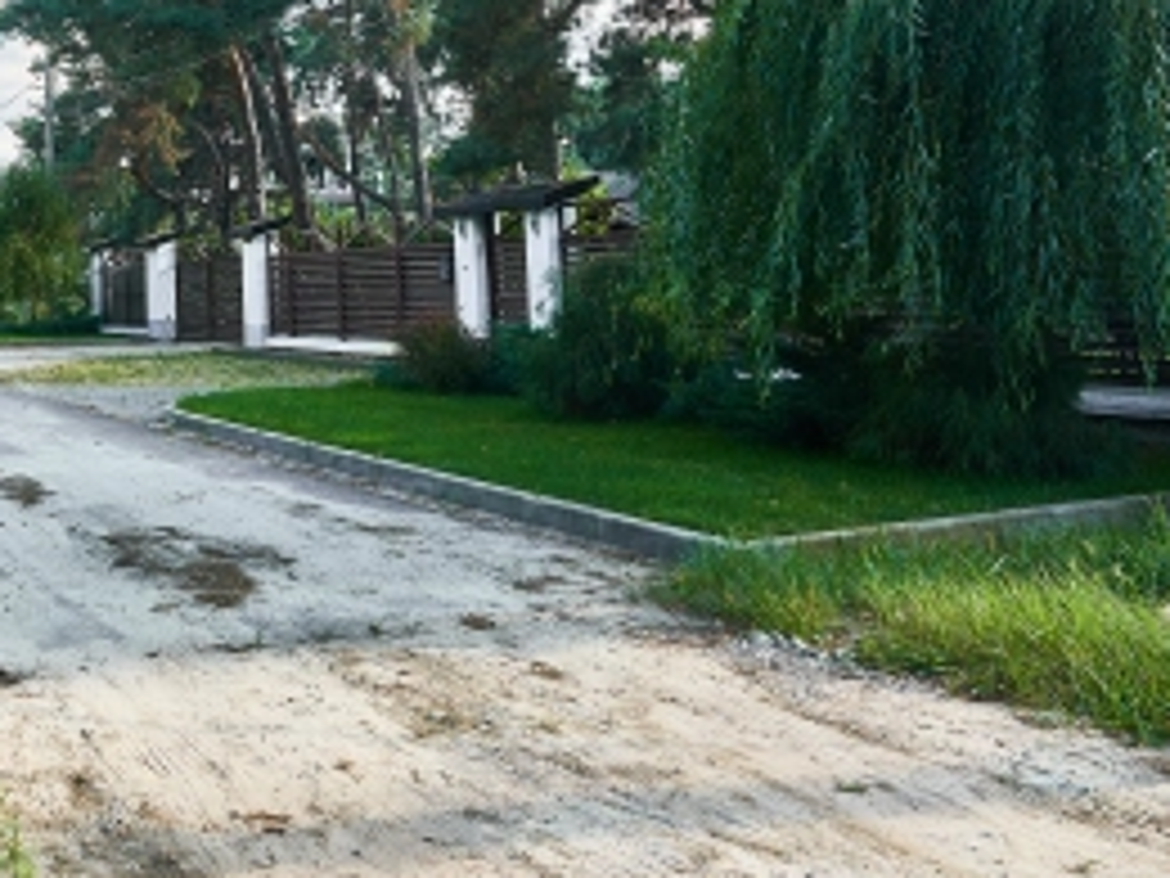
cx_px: 94
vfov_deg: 33.8
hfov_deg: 41.7
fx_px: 1386
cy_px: 142
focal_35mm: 41
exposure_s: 1/160
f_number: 4.5
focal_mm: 17
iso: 100
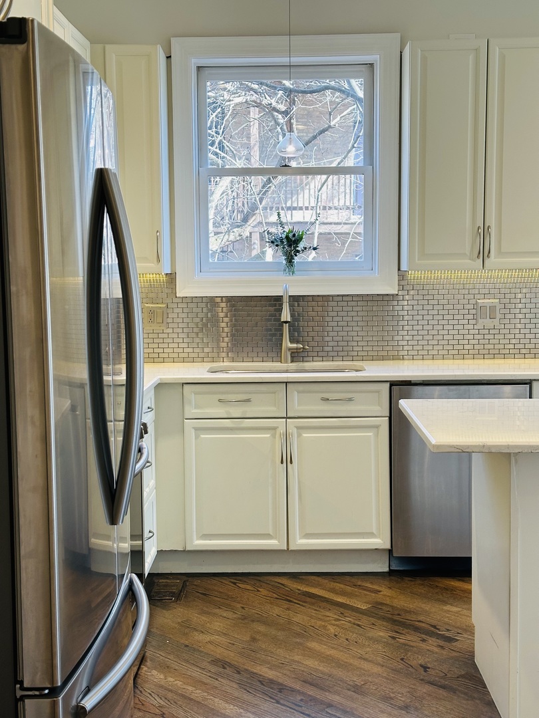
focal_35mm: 48
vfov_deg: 39.7
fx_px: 997
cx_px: 270
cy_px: 359
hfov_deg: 30.3
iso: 80
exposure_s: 1/120
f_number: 1.78
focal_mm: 6.86
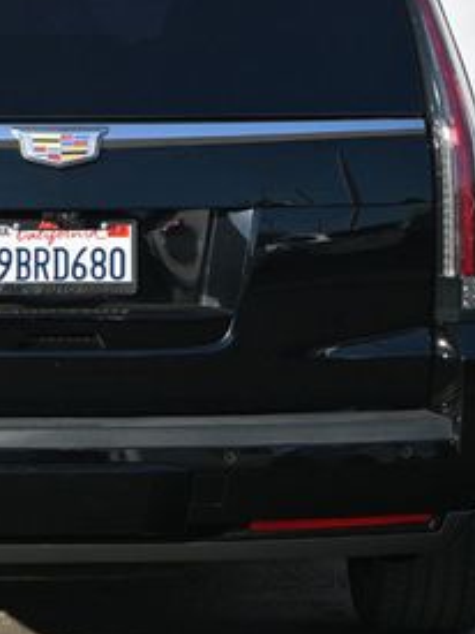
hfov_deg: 9.8
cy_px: 212
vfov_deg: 13.1
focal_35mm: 151
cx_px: 55
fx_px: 2767
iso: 140
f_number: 6
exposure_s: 1/250
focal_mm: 45
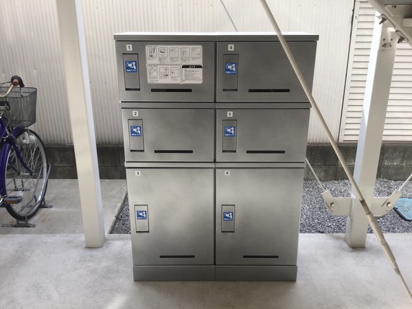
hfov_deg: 58.4
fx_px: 369
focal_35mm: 31
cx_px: 206
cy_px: 154
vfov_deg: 45.4
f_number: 2.4
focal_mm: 3.3
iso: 25
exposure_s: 1/312
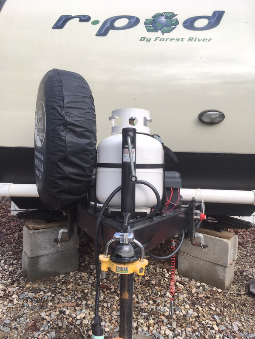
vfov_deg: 61.7
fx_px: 285
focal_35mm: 29
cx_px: 128
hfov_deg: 48.2
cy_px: 170
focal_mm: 4.15
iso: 25
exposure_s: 1/422
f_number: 2.2
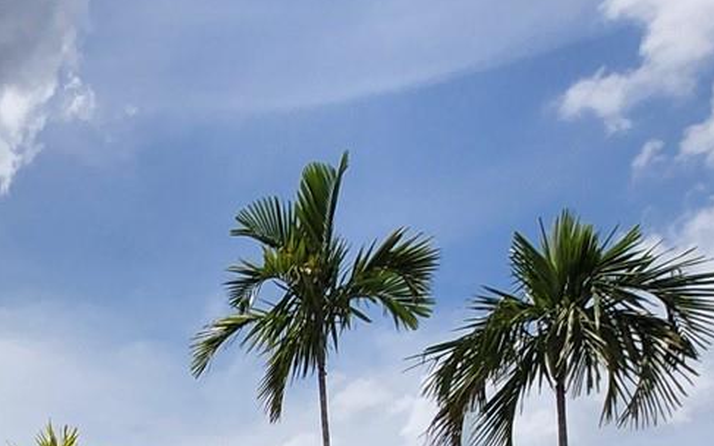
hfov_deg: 29.1
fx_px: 1128
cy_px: 835
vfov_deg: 17.5
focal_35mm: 58
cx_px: -194
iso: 40
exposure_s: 1/4243
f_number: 2.2
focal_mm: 1.74
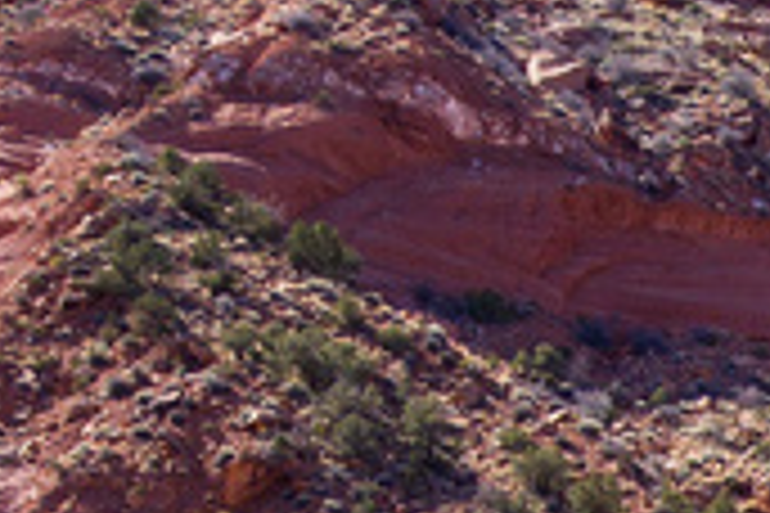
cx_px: 2139
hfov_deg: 11.0
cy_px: 1523
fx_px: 2951
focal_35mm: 138
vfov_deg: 8.4
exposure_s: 1/950
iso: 103
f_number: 2.8
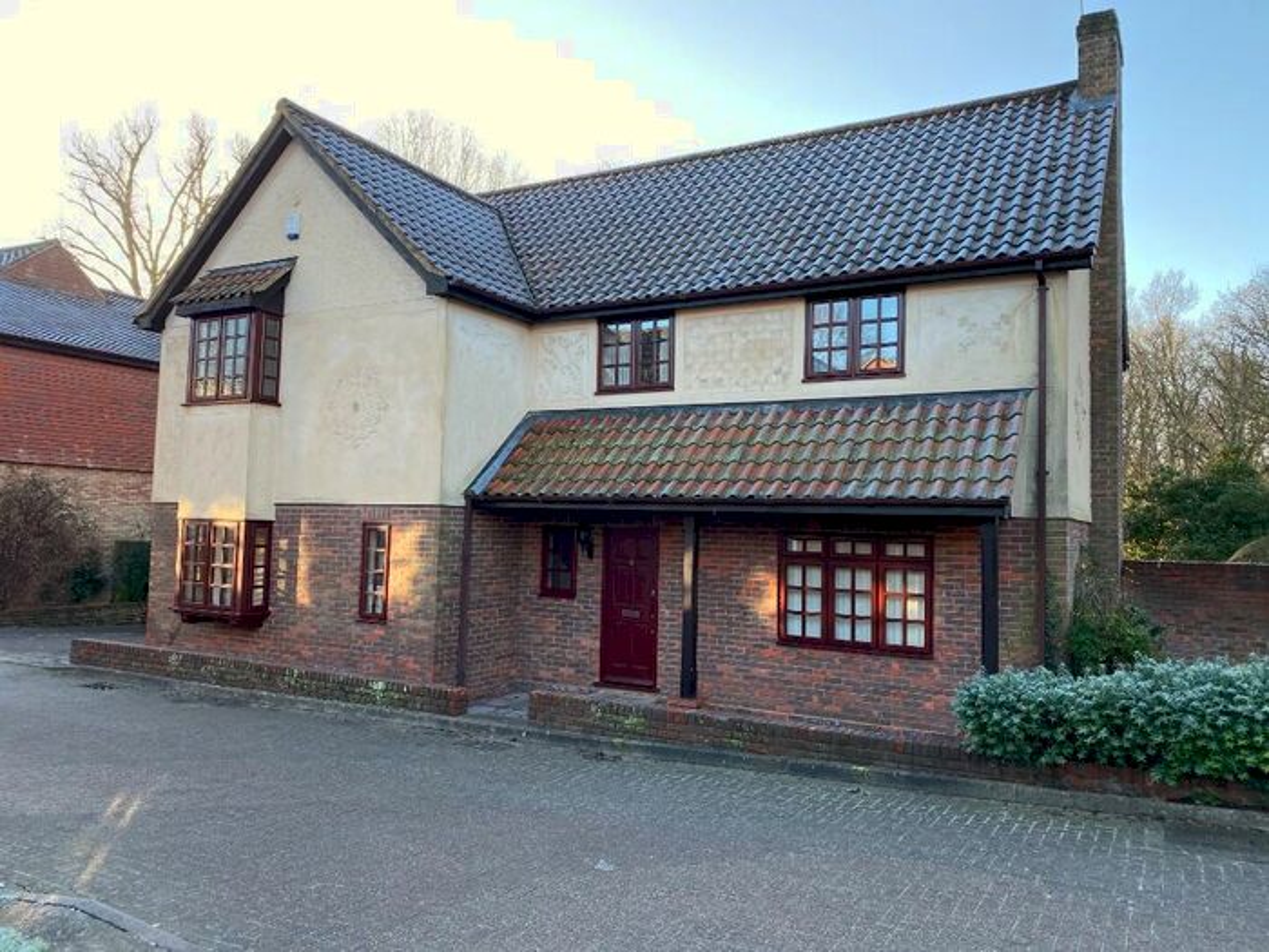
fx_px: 953
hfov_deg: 67.3
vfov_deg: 53.1
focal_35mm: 26
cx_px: 634
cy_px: 476
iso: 32
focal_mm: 4.25
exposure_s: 1/259
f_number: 1.8
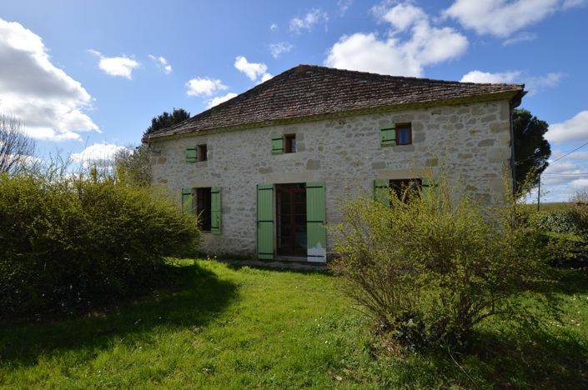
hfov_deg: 92.5
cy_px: 195
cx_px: 294
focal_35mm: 17
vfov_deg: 69.5
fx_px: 281
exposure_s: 1/250
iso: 100
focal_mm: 11.5
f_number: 8
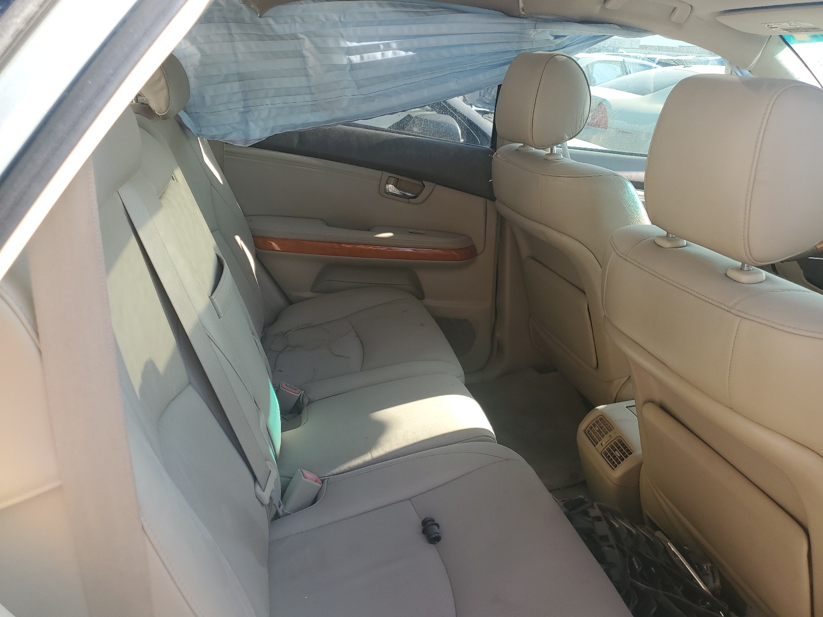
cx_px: 412
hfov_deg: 67.3
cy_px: 308
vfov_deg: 53.1
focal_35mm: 26
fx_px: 618
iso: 50
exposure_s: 1/323
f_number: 1.5
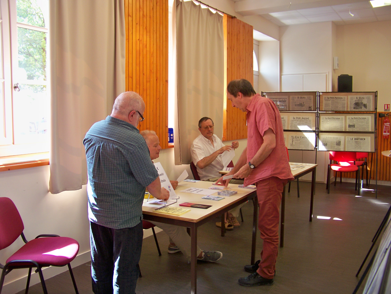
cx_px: 196
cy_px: 147
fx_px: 373
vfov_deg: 42.9
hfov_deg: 55.4
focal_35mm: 33
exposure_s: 1/40
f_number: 2.8
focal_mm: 5.85
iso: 80
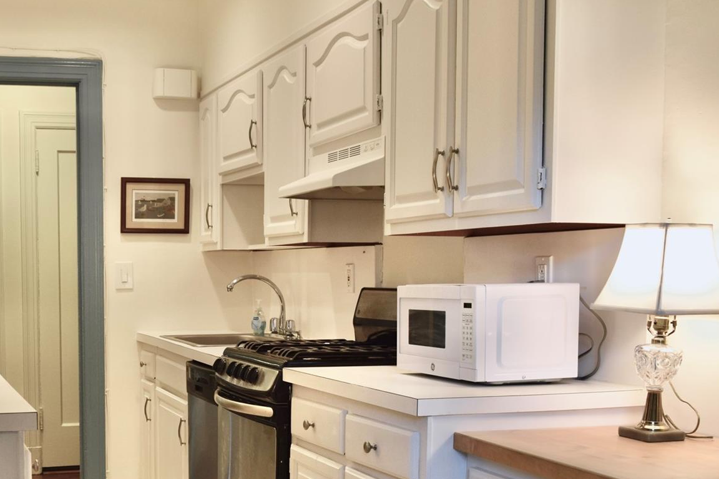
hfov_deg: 39.4
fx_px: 959
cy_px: 403
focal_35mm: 48
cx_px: 137
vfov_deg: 27.4
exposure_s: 1/100
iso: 400
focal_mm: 18
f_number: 5
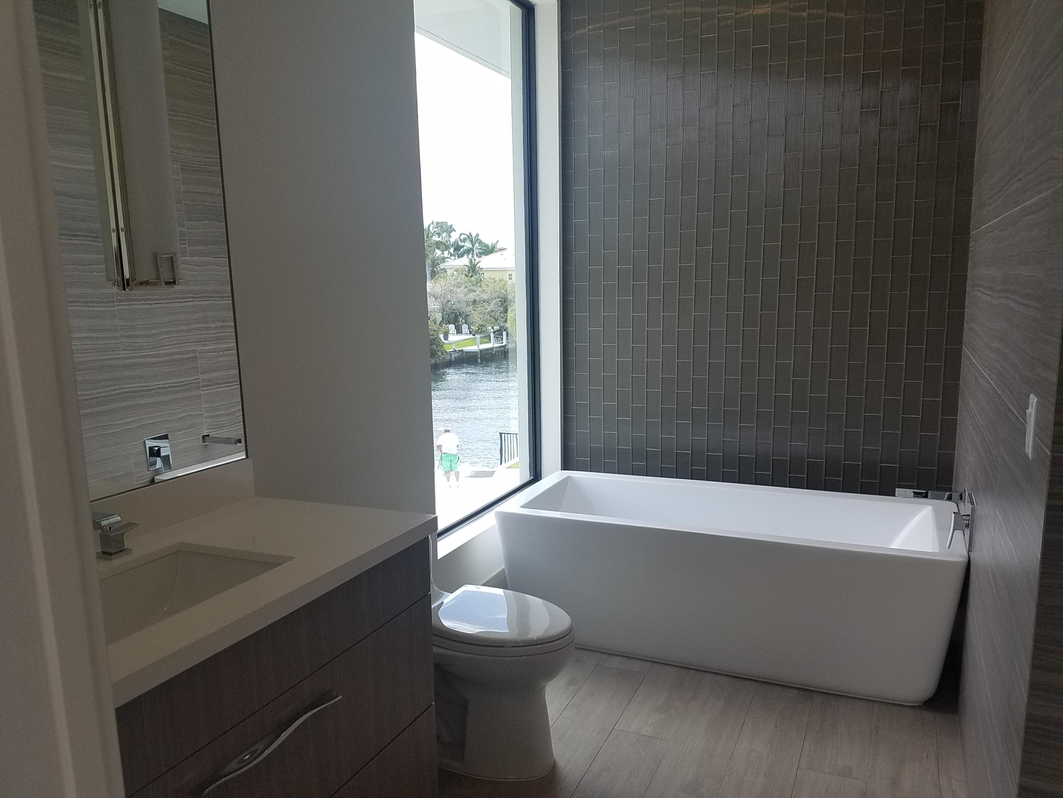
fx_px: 798
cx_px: 532
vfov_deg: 53.1
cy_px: 399
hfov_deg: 67.3
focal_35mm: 26
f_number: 1.7
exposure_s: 1/398
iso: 50
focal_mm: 4.2
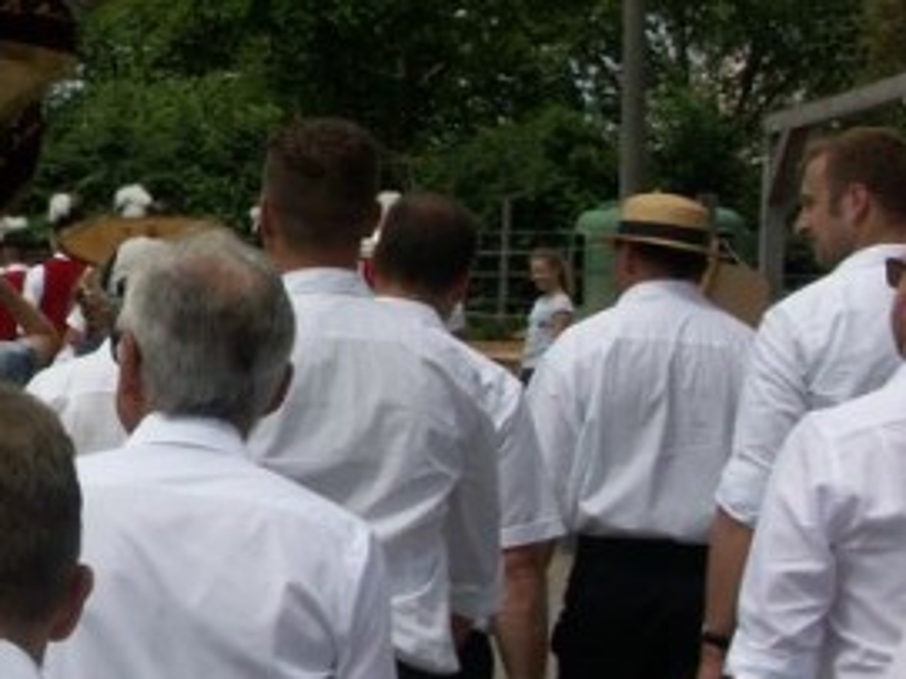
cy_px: 194
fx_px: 3558
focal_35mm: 136
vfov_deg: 10.9
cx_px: -401
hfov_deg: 13.7
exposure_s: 1/320
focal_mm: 11.76
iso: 64
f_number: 8
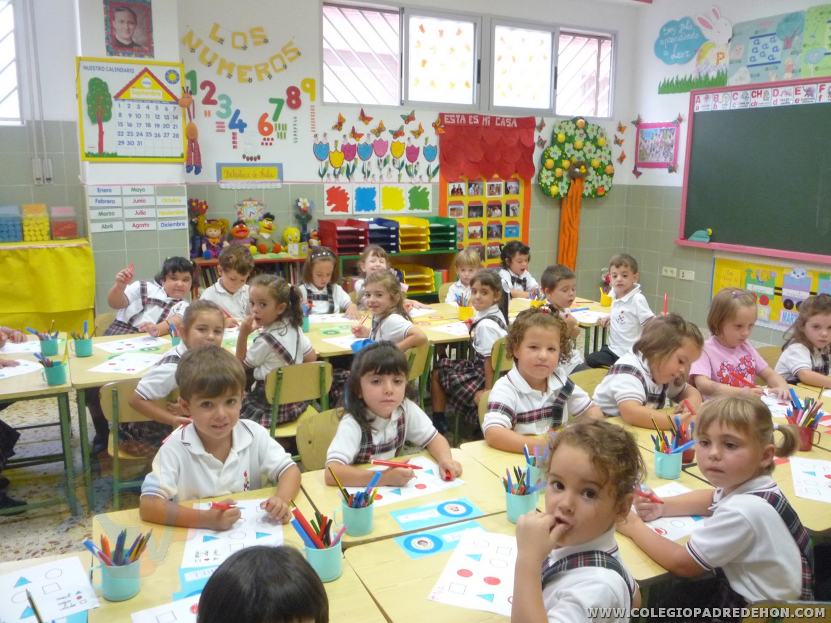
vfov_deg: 46.8
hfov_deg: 60.0
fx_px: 720
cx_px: 416
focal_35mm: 30
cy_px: 312
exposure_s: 1/30
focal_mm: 5.2
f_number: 3.3
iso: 400
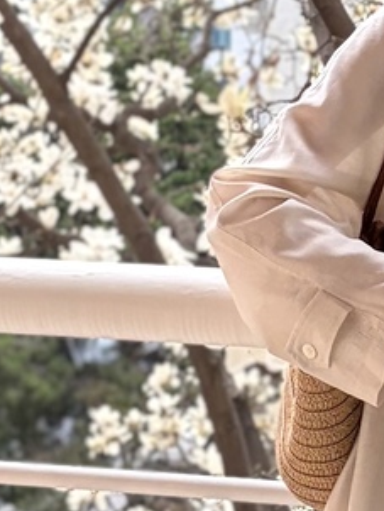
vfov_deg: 19.6
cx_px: 391
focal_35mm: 86
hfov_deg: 16.8
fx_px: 1270
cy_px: 782
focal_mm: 5.96
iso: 64
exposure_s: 1/987
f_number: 1.6
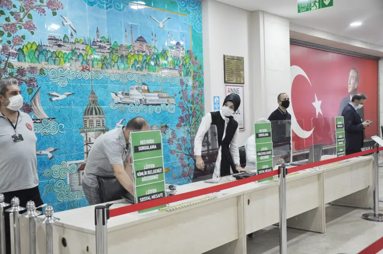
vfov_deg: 34.1
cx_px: 192
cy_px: 127
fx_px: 414
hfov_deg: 49.6
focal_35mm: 39
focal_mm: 26
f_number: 4
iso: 400
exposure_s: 1/25
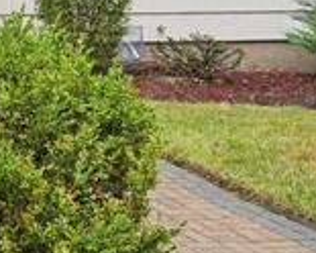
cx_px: -351
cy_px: -80
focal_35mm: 99
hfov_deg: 15.0
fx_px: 926
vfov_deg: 14.8
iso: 800
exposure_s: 1/160
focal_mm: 16
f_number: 8
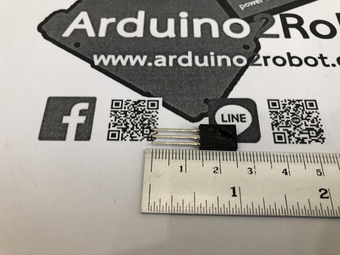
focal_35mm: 28
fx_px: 275
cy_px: 128
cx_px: 170
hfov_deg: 63.4
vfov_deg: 49.7
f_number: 1.8
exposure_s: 1/17
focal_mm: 3.99
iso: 40
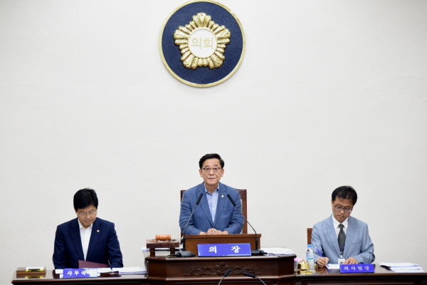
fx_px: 1779
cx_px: 214
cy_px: 142
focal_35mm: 150
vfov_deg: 9.1
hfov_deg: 13.7
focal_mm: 150
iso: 1000
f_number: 5.6
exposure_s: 1/50
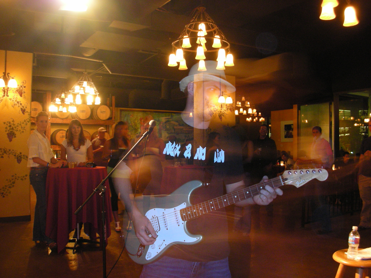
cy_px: 139
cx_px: 186
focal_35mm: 35
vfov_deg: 40.7
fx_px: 375
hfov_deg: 52.6
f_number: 3
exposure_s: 1/1.2
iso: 200
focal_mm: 5.8
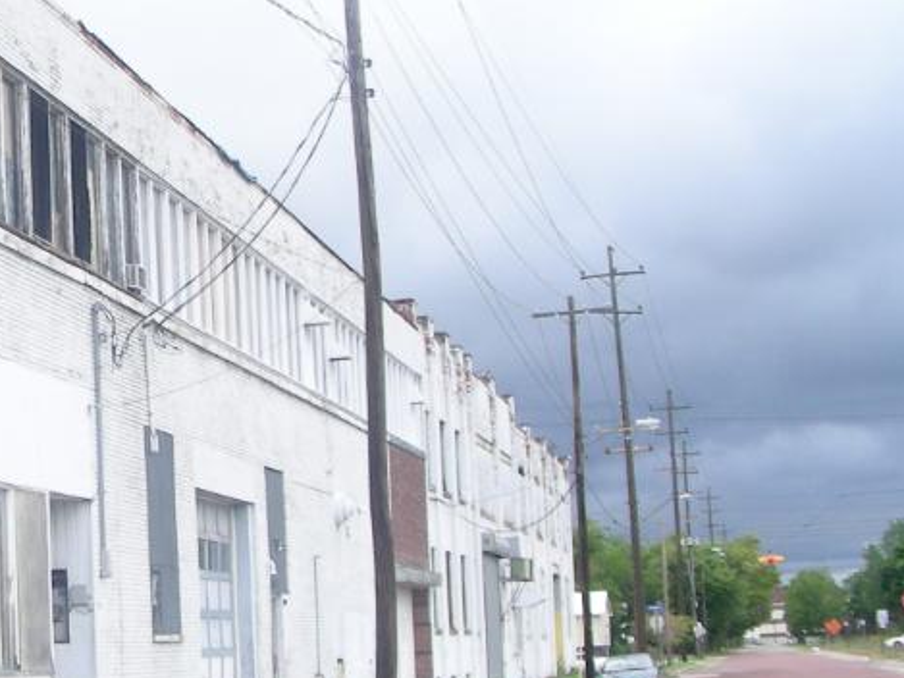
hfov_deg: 22.6
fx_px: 2168
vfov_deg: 17.8
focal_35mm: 83
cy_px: 397
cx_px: -13
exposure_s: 1/572
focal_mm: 6.3
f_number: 6.8
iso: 50
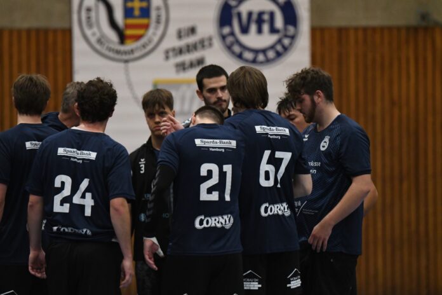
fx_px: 5525
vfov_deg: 3.1
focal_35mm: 450
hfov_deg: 4.6
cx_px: 221
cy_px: 148
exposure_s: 1/640
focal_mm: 300
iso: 6400
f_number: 3.2
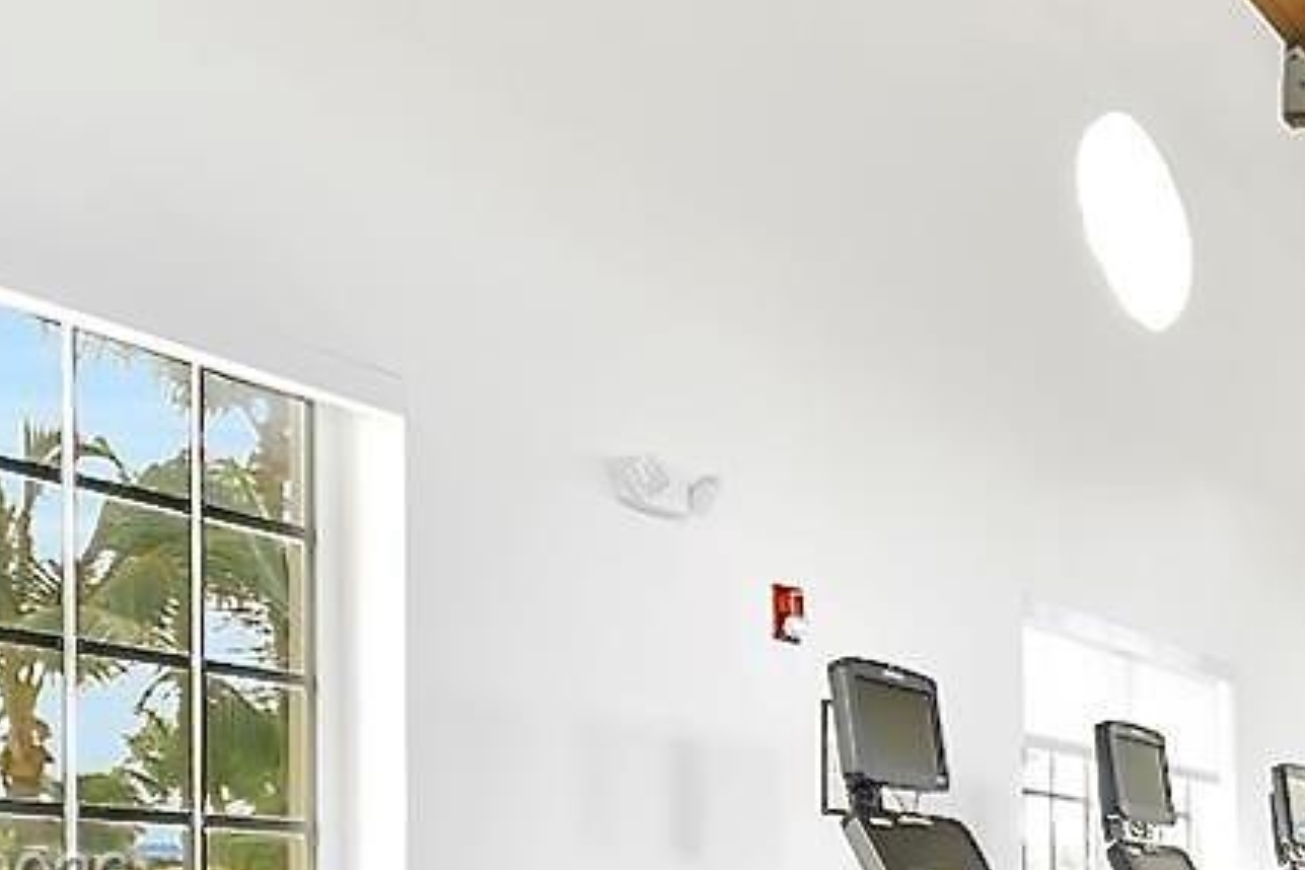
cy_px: 885
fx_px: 2030
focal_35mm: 56
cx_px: 1618
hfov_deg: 29.8
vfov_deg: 23.1
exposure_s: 1/15
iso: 560
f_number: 4.5
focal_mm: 10
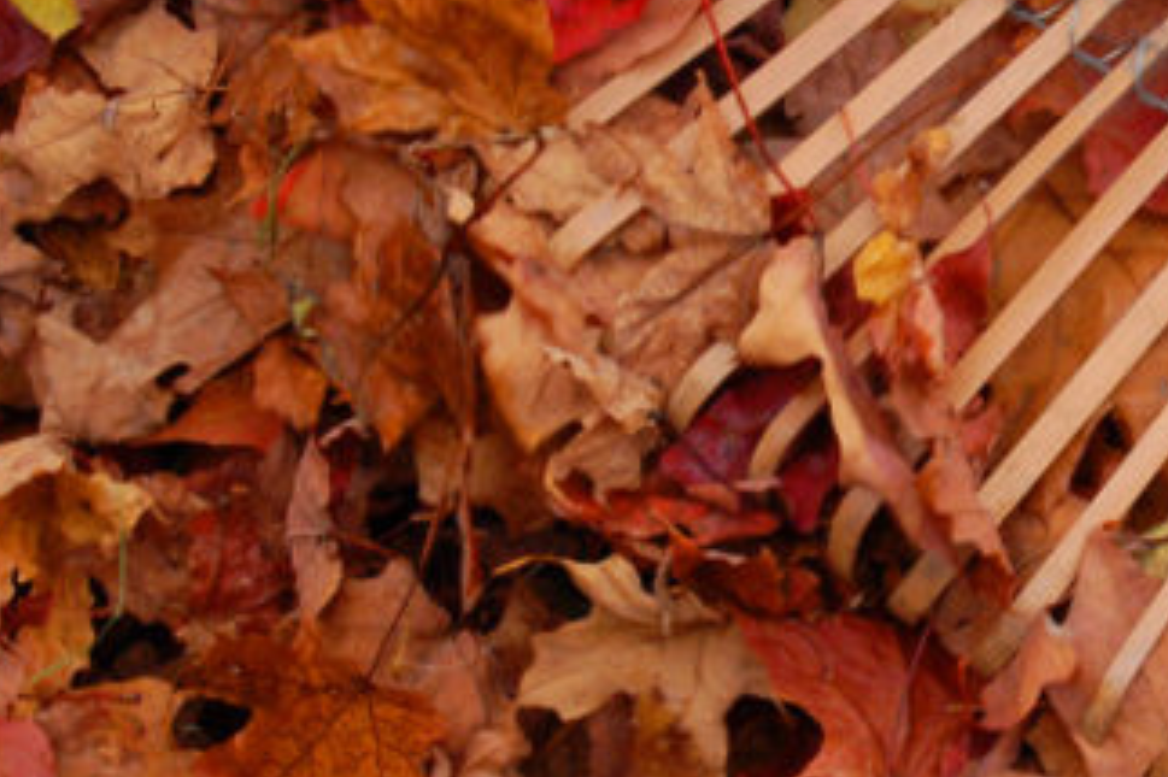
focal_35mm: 199
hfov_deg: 10.3
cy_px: 360
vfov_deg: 6.9
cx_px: 980
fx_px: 6460
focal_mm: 55
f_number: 5.6
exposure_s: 1/250
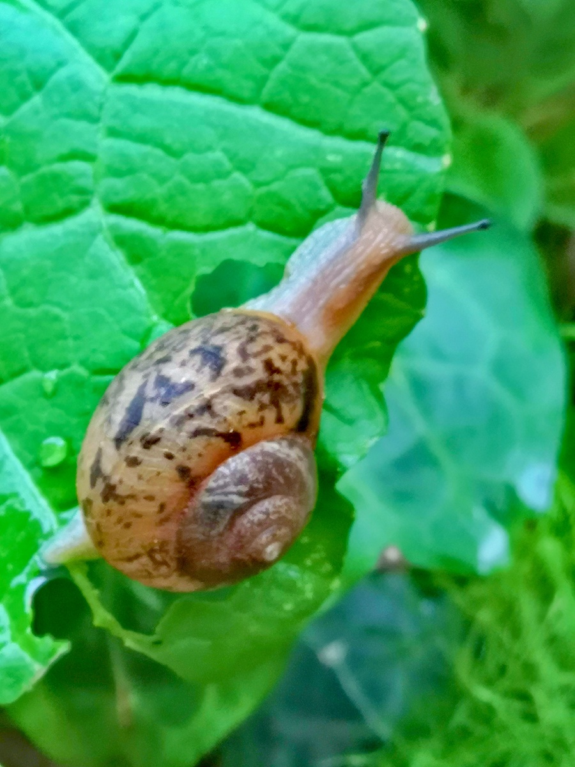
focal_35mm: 111
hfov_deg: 13.3
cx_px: 288
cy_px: 384
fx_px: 2458
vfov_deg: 17.7
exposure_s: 1/50
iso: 80
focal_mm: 3.95
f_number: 1.8
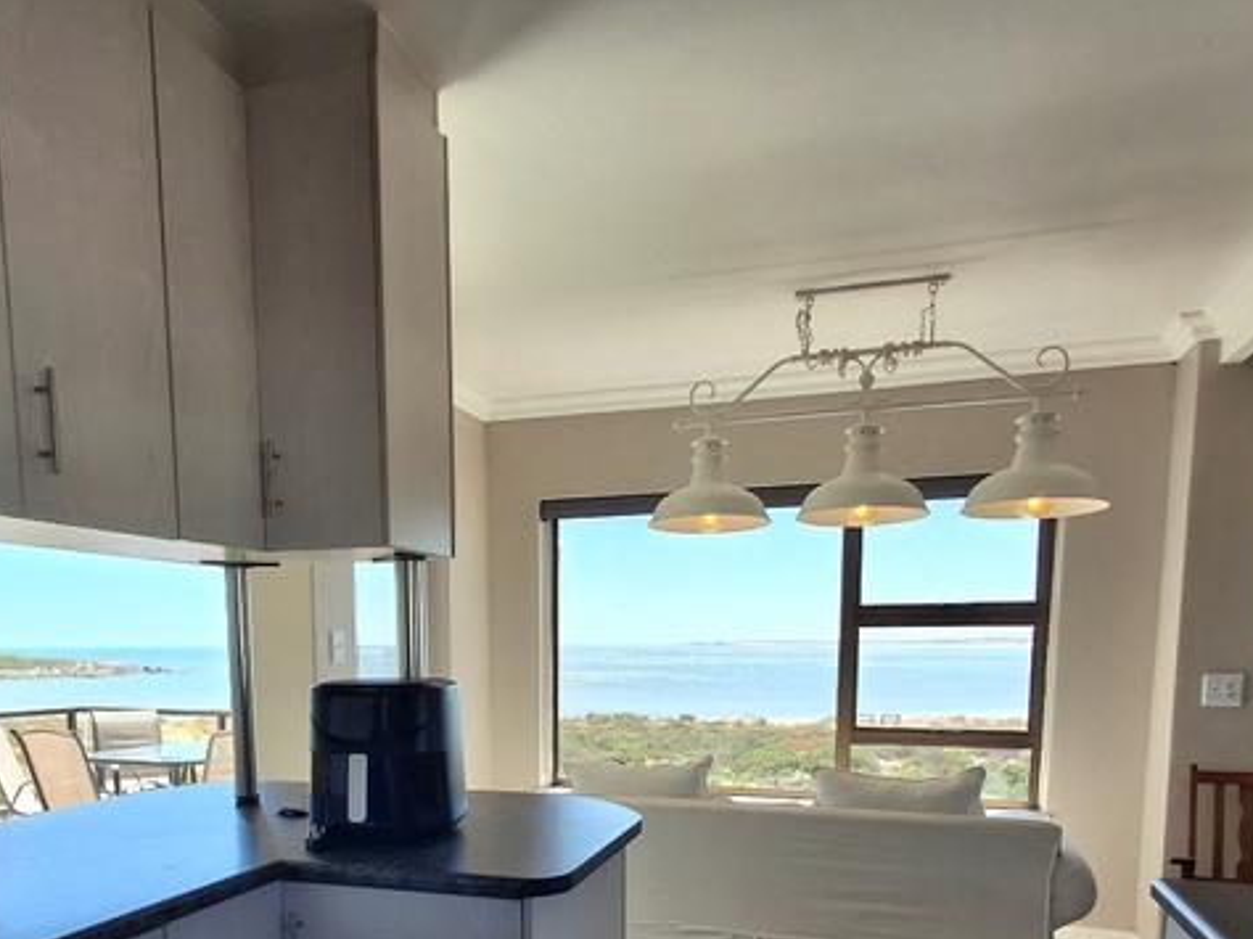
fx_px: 977
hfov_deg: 64.9
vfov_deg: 47.8
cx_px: 521
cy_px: 782
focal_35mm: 27
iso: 40
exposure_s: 1/500
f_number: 2.2
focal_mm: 1.64
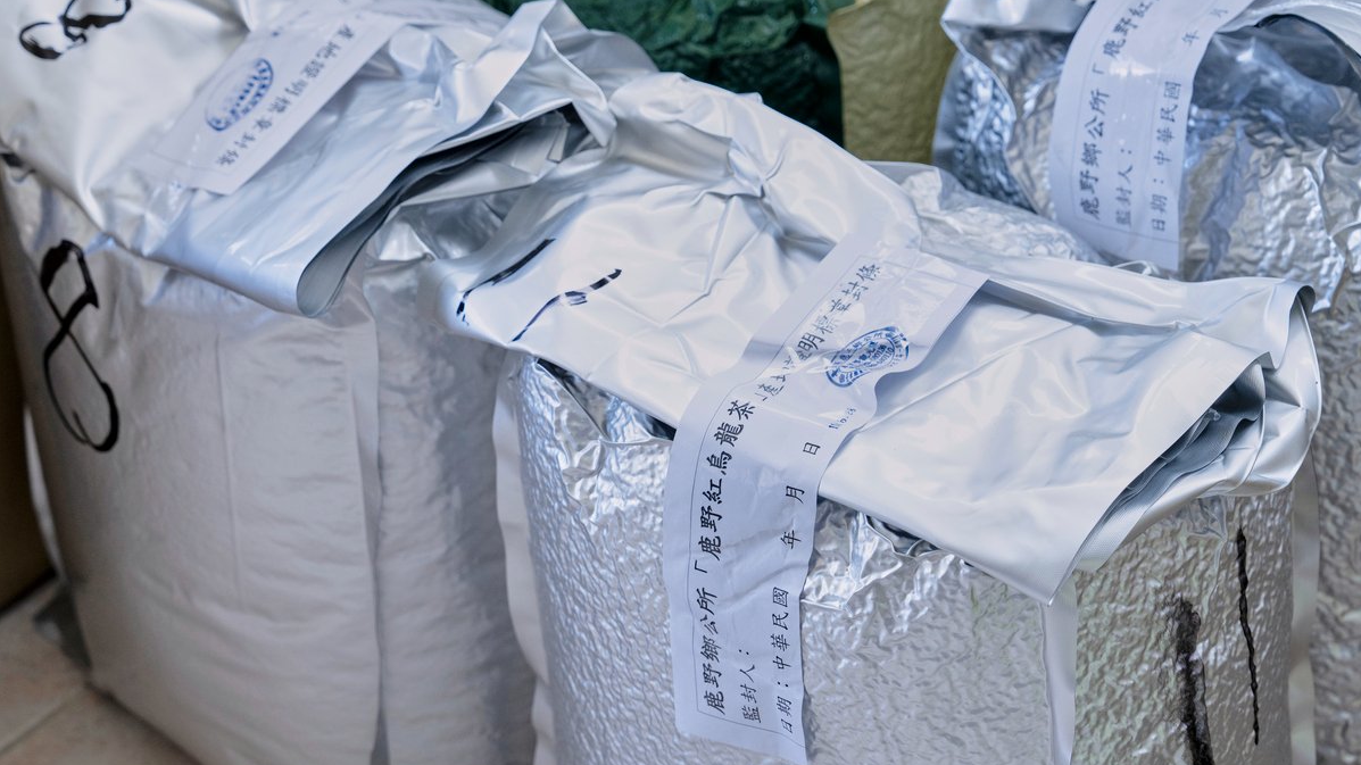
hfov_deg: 20.6
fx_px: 3753
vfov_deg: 11.6
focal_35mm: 104
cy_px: 377
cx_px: 681
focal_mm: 66
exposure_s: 1/160
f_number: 4
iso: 400
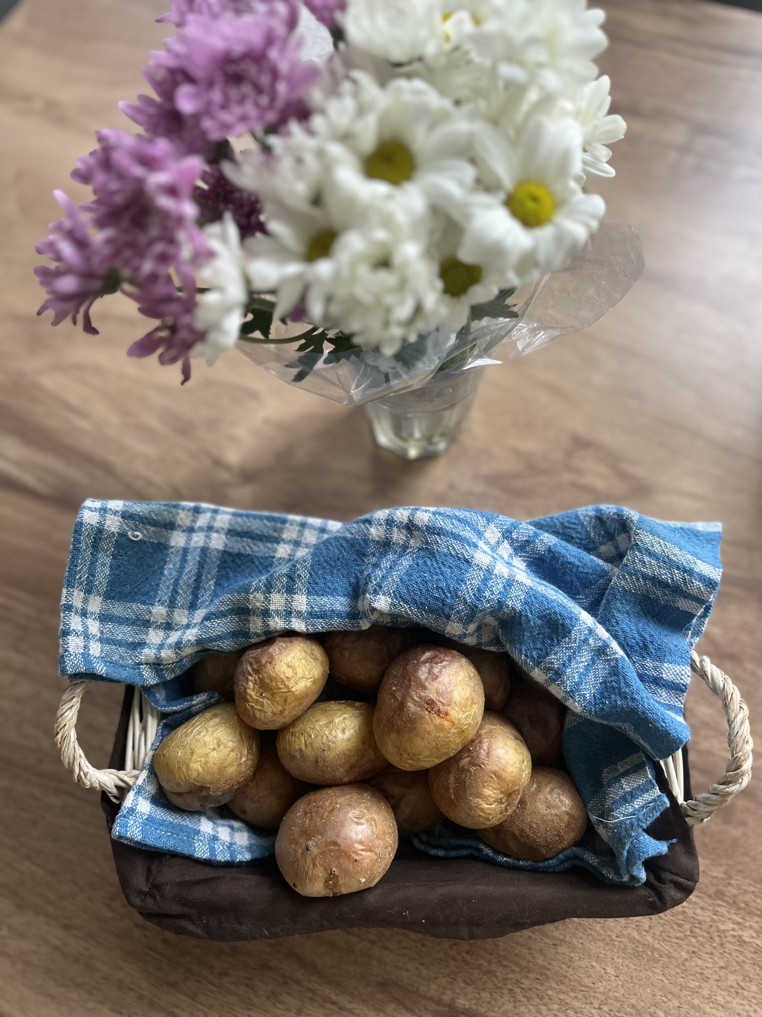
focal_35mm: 26
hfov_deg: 53.1
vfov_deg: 67.3
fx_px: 763
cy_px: 508
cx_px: 381
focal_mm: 5.1
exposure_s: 1/60
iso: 250
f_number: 1.6
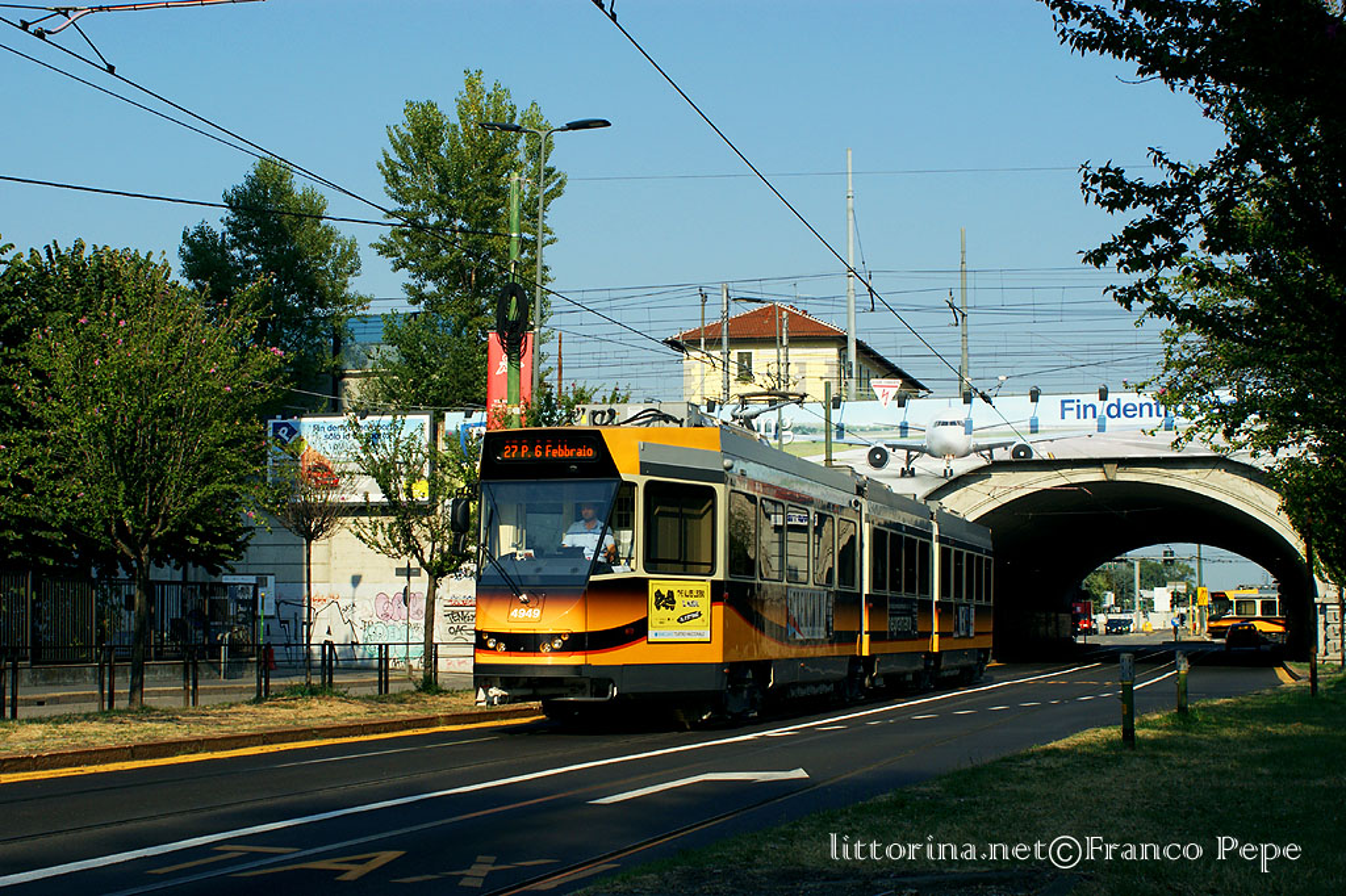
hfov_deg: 37.9
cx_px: 673
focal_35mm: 52
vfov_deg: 25.7
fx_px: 1962
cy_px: 448
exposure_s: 1/500
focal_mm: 35
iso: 200
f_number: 8
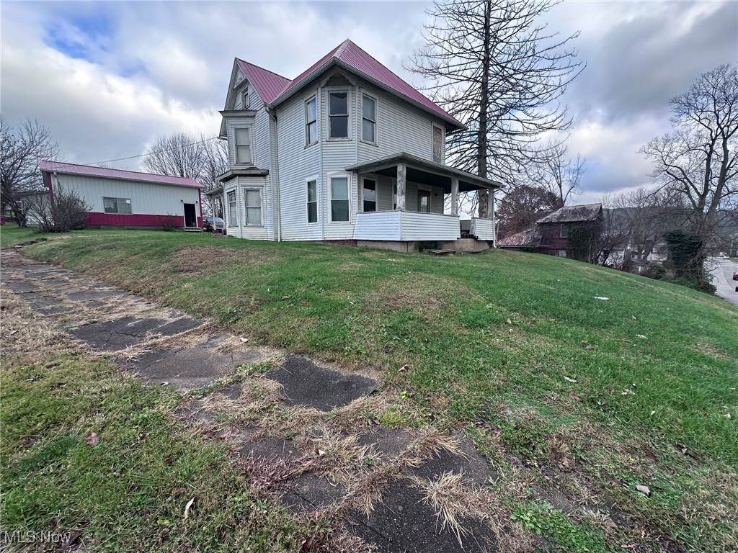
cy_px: 276
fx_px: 298
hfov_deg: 102.1
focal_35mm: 14
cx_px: 369
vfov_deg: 85.7
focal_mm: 2.22
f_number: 2.2
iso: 40
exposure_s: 1/341
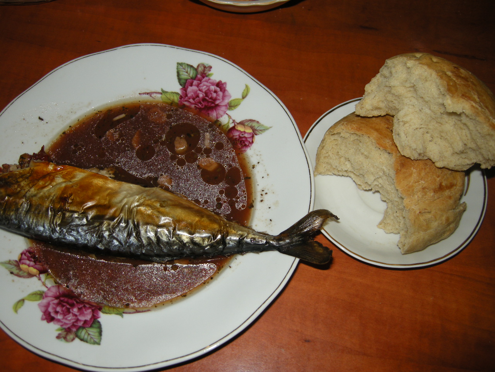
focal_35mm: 35
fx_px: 500
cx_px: 248
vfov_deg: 40.7
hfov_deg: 52.6
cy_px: 186
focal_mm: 7.5
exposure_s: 1/60
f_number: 2.7
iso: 64
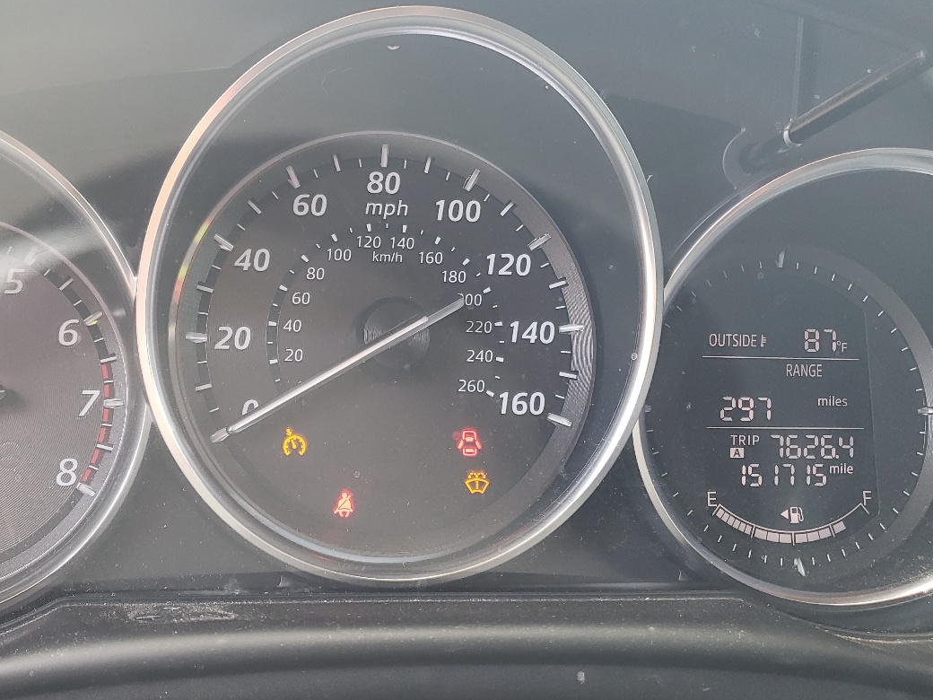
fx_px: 1078
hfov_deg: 46.7
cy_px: 303
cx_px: 402
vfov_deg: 35.9
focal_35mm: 40
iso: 65
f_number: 1.5
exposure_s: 1/60.2
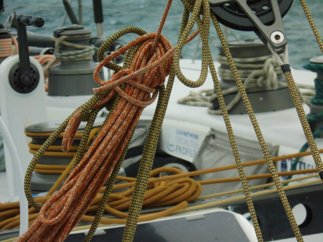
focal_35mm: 278
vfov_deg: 5.3
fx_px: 2594
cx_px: 162
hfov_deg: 7.1
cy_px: 121
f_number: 4.9
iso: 400
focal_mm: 50
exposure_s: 1/800
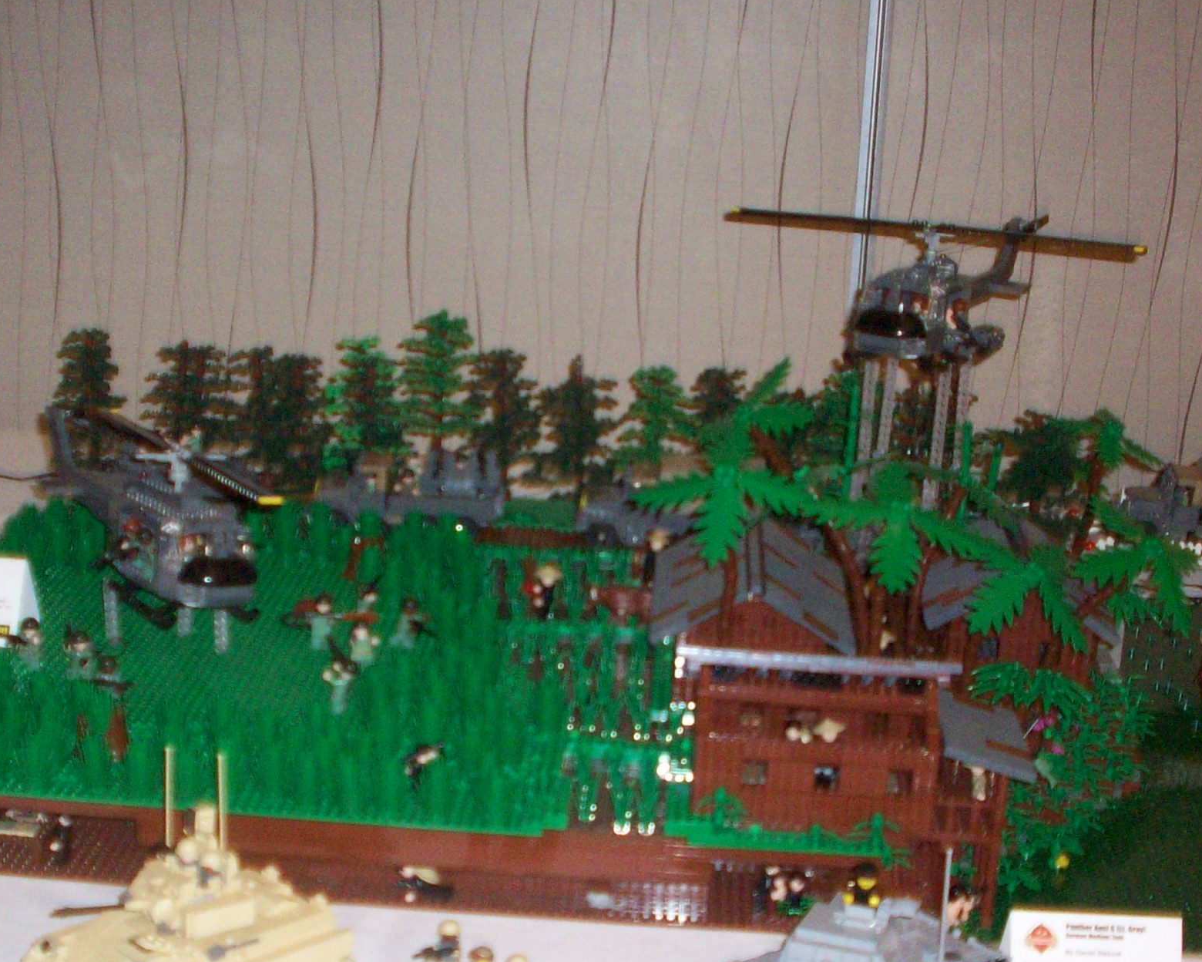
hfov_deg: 31.4
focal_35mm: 60
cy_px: 609
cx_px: 558
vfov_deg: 25.3
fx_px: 2134
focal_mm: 6.2
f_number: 2.8
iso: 200
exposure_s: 1/64
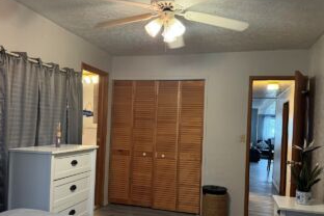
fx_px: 288
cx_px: 150
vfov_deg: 41.0
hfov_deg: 58.6
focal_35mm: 32
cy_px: 125
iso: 200
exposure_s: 1/60
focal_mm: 6.76
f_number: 1.78
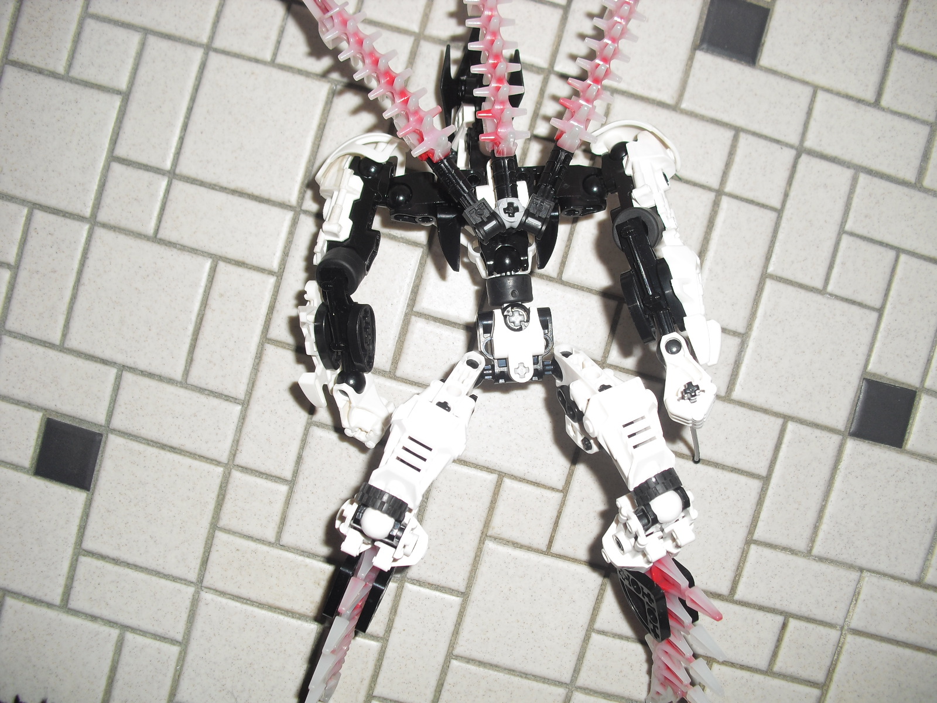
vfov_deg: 39.7
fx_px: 974
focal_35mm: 36
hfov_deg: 51.4
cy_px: 352
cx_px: 468
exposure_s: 1/60
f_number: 3.1
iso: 64
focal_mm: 6.3
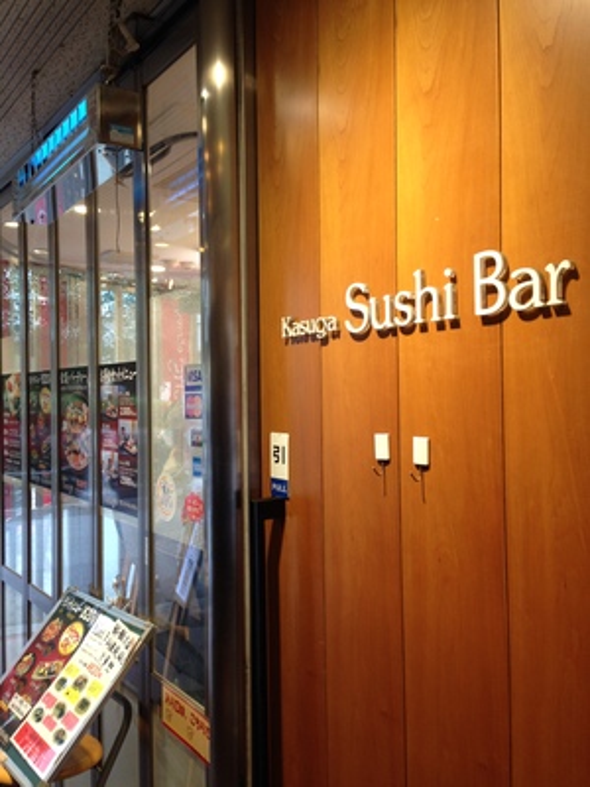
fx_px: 750
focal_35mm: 33
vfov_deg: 55.4
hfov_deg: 42.9
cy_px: 394
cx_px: 295
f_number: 2.4
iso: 50
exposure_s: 1/20
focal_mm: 4.12
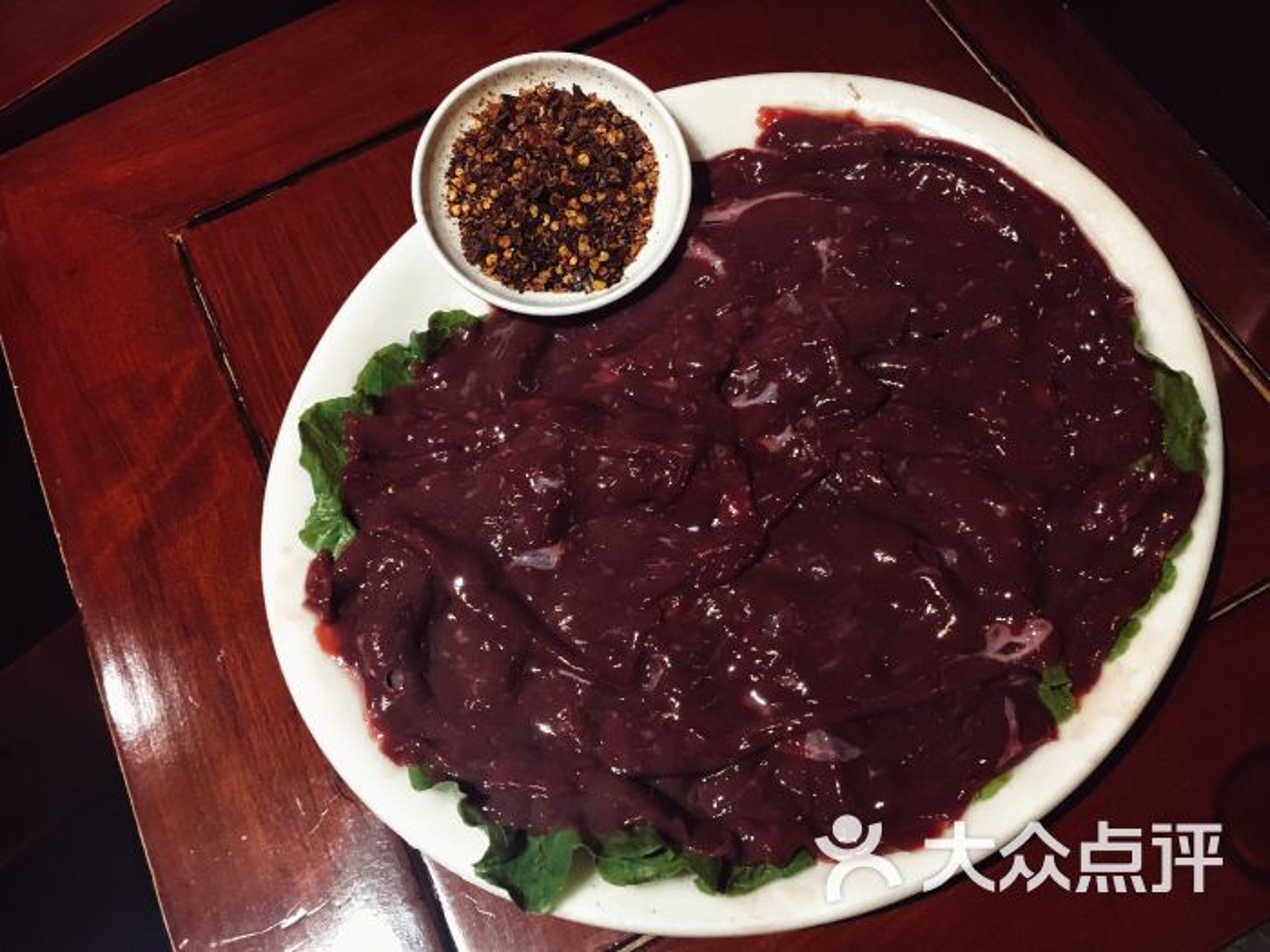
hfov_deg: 61.7
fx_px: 1064
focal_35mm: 29
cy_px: 476
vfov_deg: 48.2
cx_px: 635
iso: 200
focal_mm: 4.15
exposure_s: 1/20
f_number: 2.2
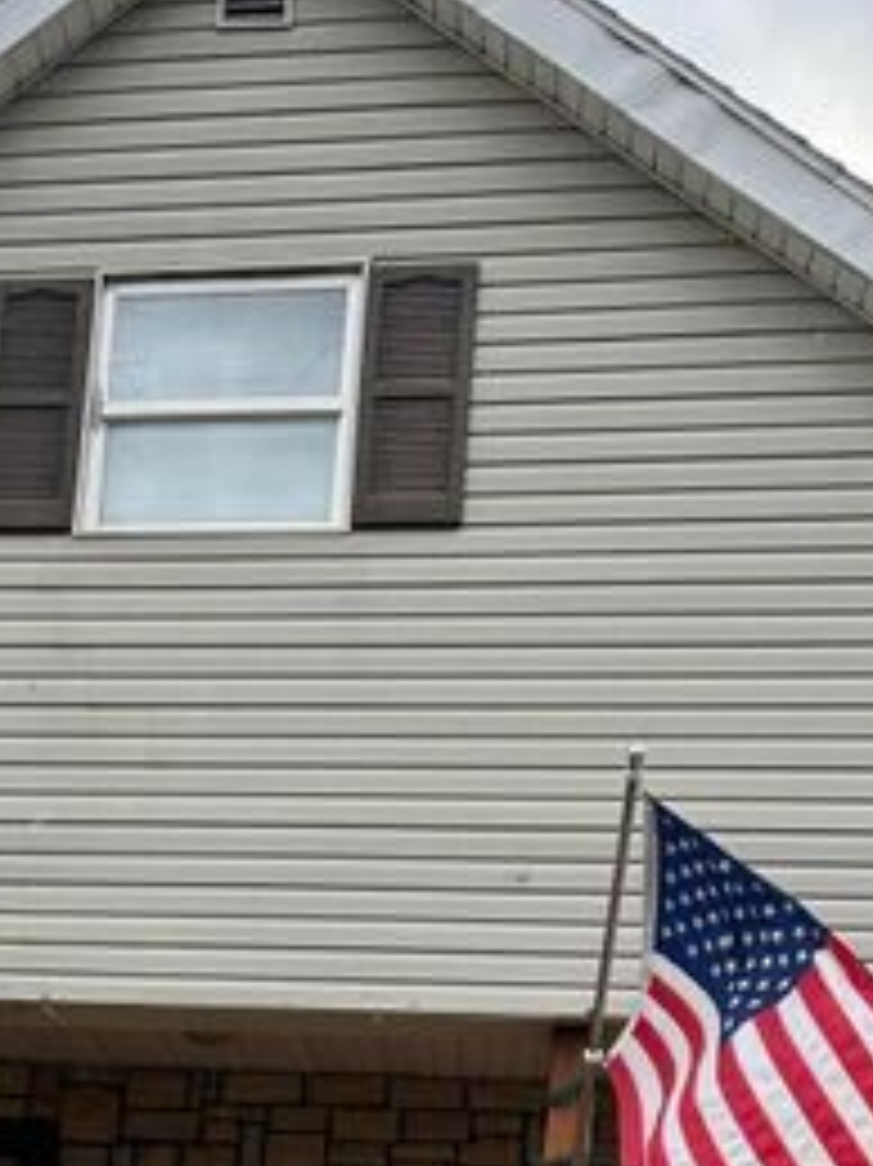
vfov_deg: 26.7
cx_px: -27
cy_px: 1276
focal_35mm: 67
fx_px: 2255
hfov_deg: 21.1
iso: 50
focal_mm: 5.7
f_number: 1.5
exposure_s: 1/646
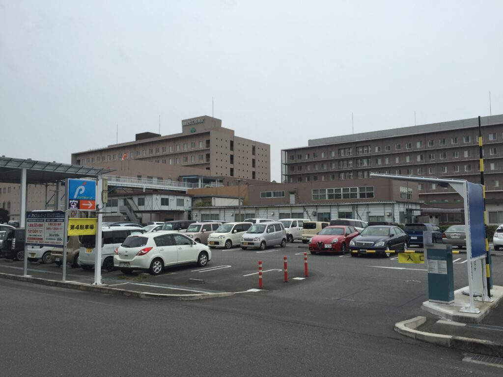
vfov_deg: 48.2
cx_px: 252
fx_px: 421
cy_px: 188
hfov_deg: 61.7
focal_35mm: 29
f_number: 2.2
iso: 32
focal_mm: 4.15
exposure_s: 1/628
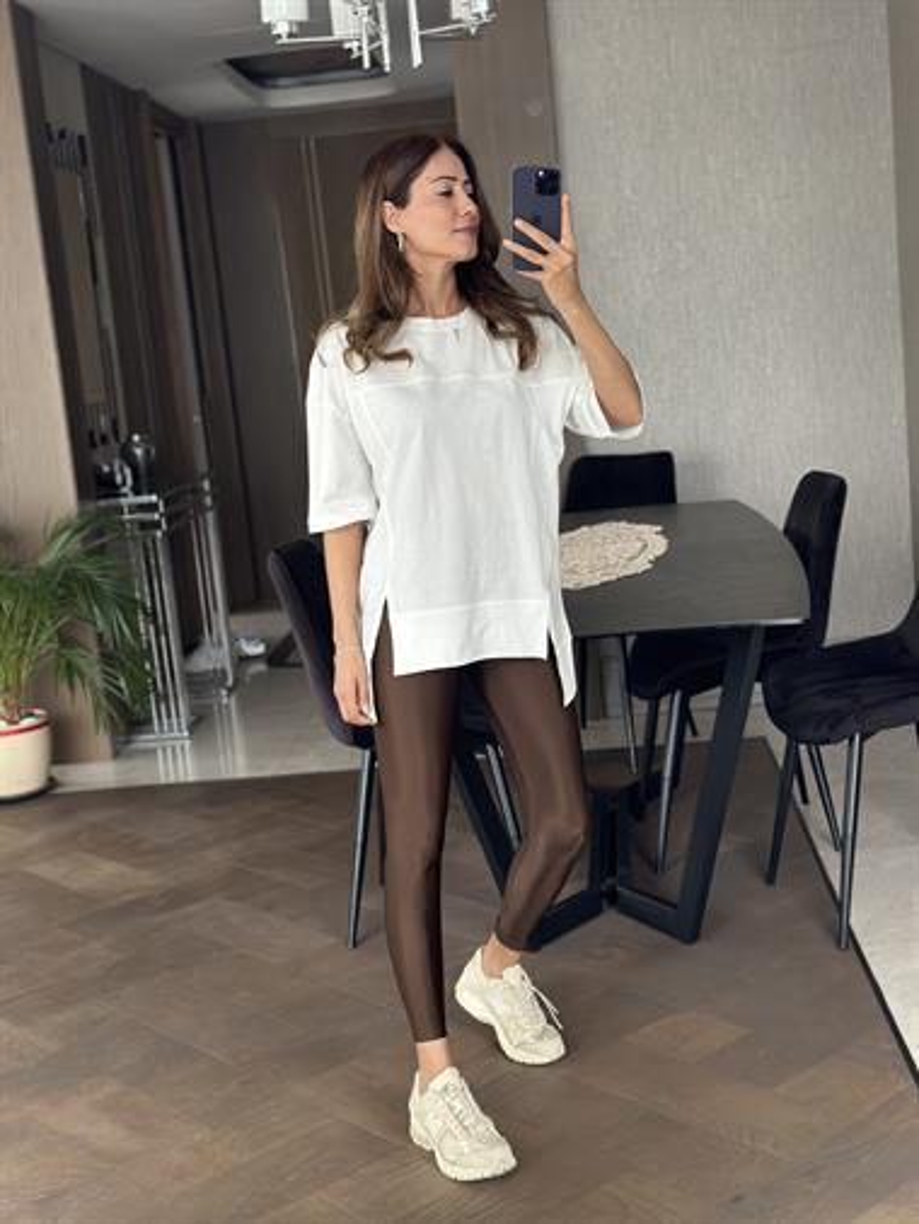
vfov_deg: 39.6
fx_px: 1698
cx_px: 460
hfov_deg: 30.3
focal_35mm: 48
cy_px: 612
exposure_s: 1/60
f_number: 1.78
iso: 200
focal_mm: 6.86
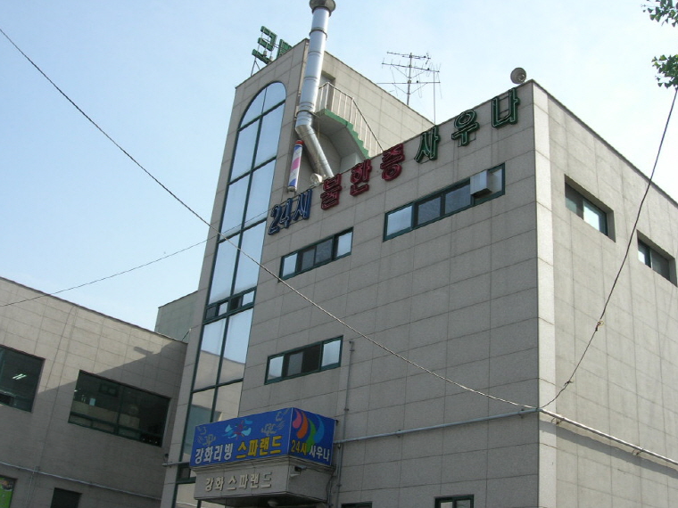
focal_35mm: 40
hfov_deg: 46.8
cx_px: 346
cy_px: 258
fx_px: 783
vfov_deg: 36.0
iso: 78
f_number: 4.8
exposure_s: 1/573
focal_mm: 7.8
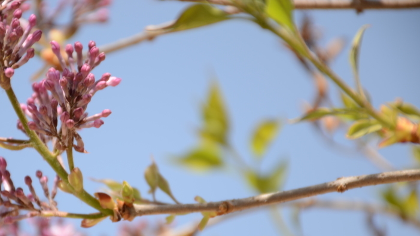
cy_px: 200
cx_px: 135
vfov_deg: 3.8
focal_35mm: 320
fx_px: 3564
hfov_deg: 6.7
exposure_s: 1/250
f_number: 5.6
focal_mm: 140
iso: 100
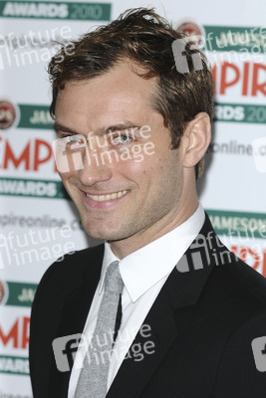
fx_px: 1993
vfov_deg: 11.4
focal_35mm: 180
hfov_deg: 7.6
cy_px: 199
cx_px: 133
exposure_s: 1/160
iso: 400
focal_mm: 120
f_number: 5
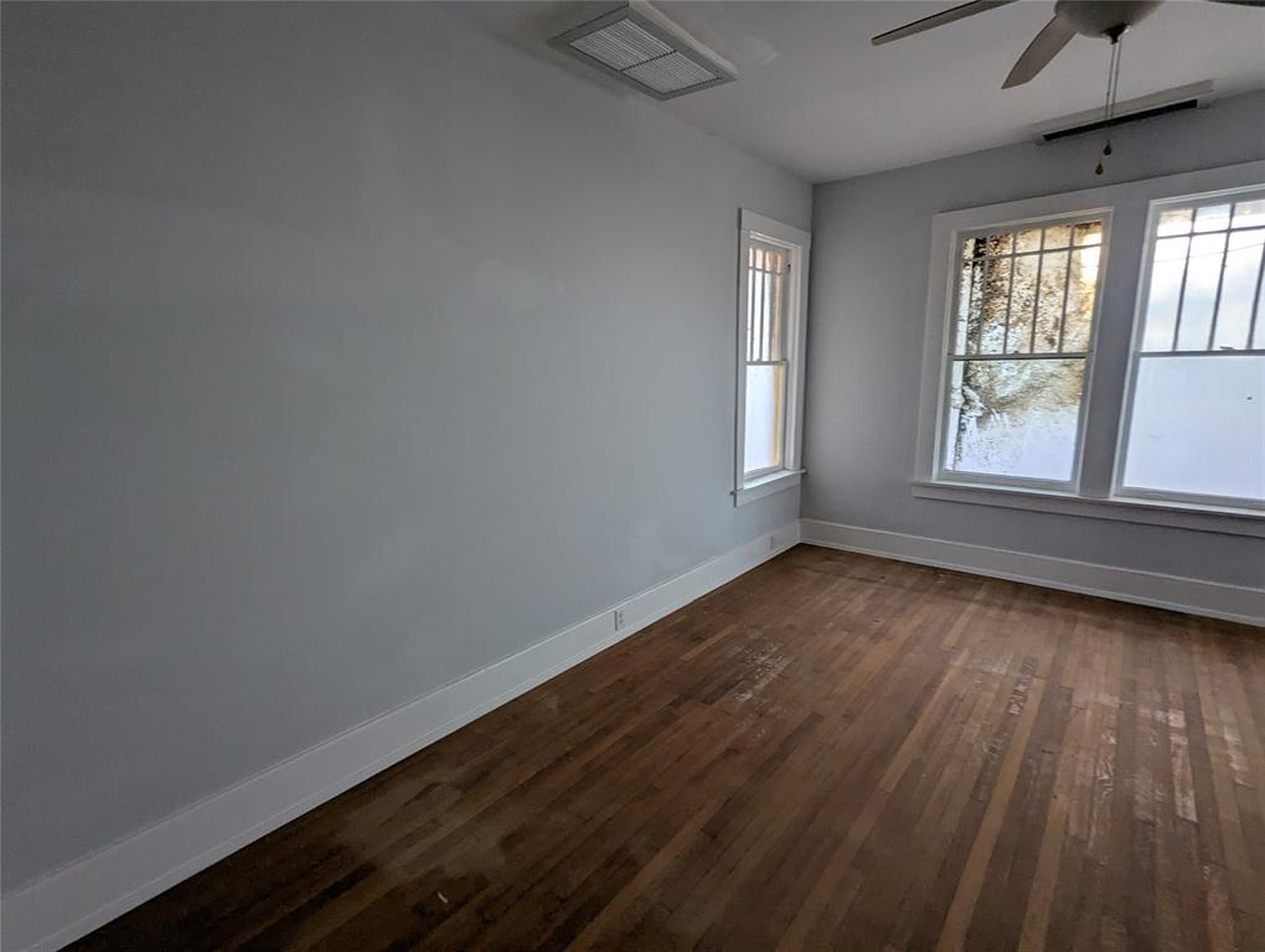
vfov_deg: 78.2
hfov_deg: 94.4
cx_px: 632
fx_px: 586
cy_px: 476
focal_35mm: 16
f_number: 2.2
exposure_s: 1/80
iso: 165
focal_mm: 2.35
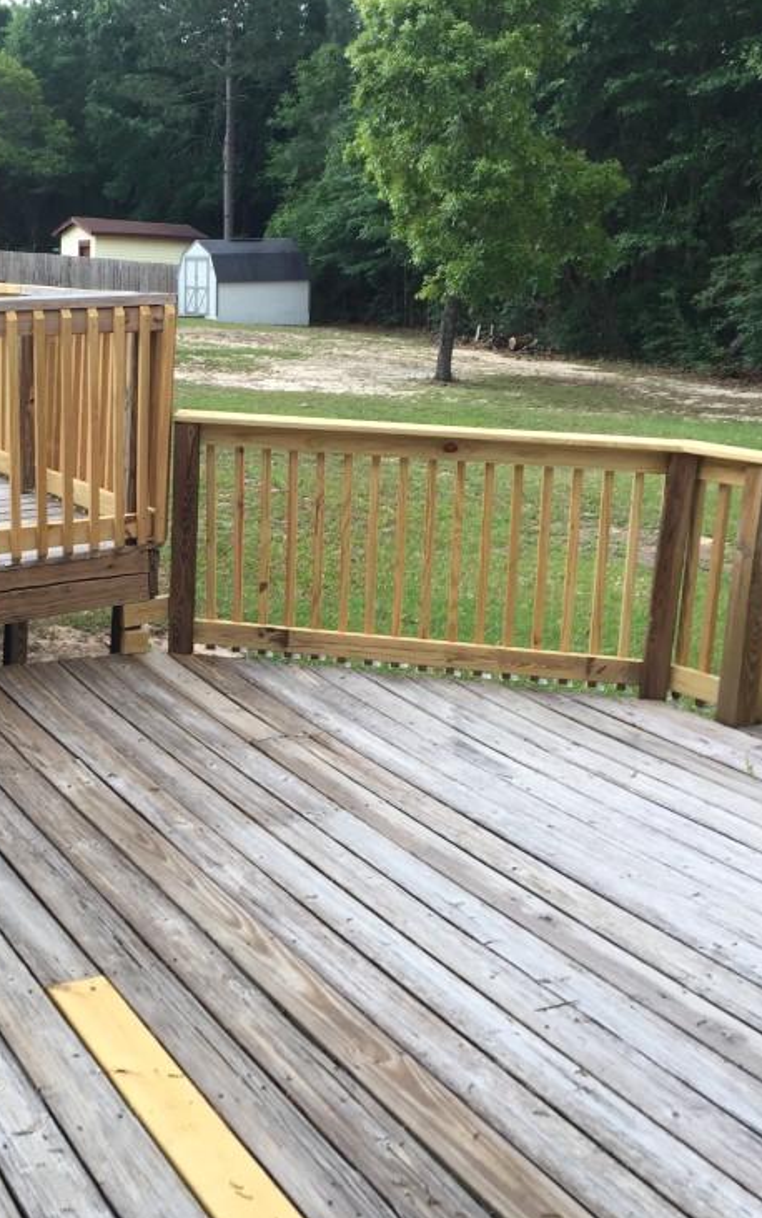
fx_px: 1428
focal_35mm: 43
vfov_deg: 46.2
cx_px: 111
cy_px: 626
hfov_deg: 29.0
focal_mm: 4.15
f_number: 2.2
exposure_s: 1/60
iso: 32
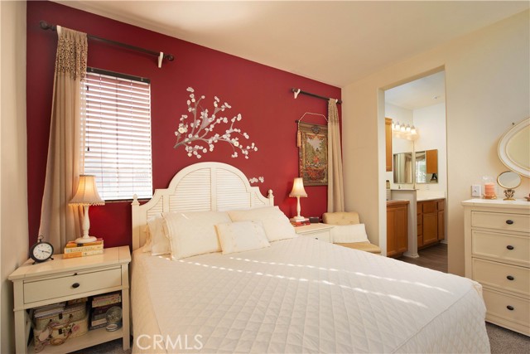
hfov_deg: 96.7
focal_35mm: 16
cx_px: 265
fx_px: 236
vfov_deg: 73.8
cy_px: 177
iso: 400
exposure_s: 1/200
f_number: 5
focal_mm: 16
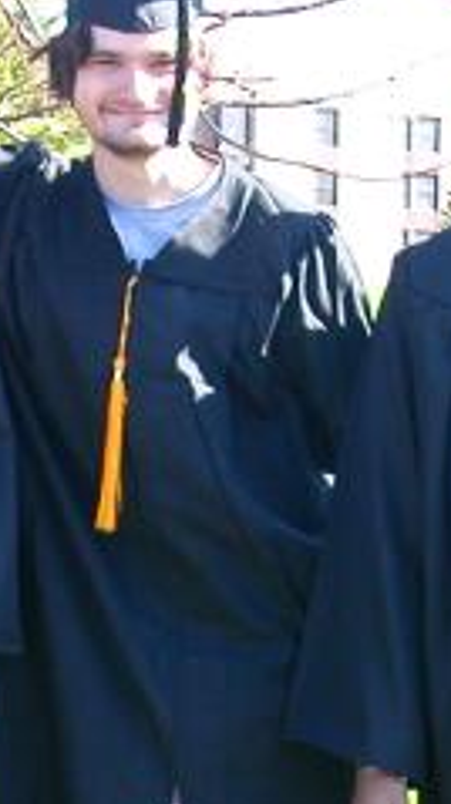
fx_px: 2302
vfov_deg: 19.7
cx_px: 172
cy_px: 609
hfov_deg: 11.2
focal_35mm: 108
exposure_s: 1/196
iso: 100
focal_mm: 5.6
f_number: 2.7
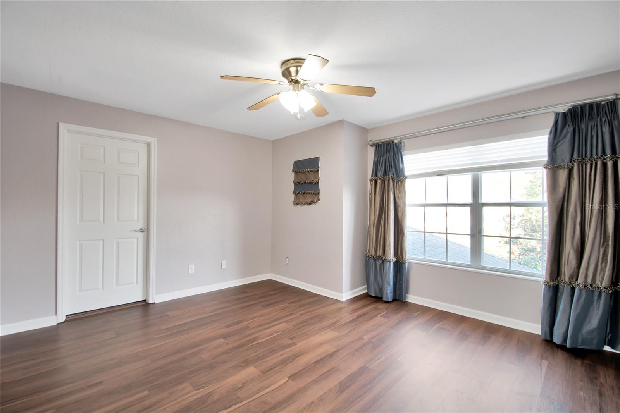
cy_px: 206
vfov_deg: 77.3
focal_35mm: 15
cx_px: 310
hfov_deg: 100.4
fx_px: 258
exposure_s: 1/1.67
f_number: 4.5
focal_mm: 10
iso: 100
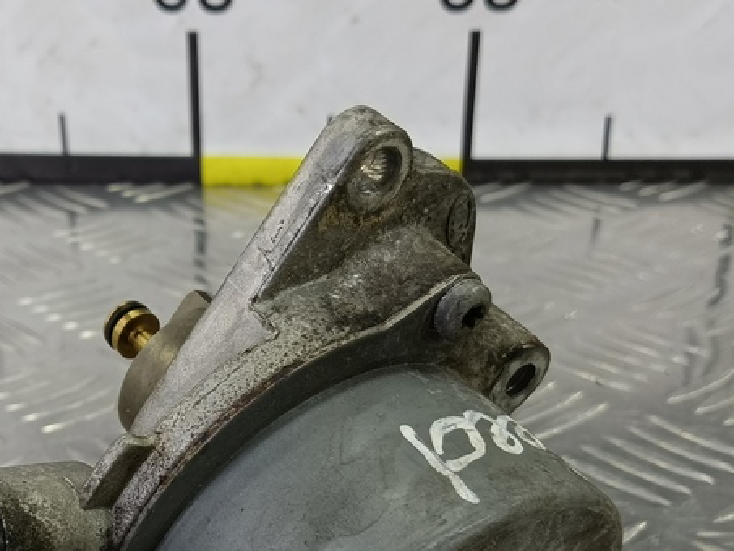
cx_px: 233
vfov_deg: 26.7
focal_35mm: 52
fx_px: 1103
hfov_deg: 36.4
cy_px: 533
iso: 126
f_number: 1.6
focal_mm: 4.11
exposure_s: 1/50
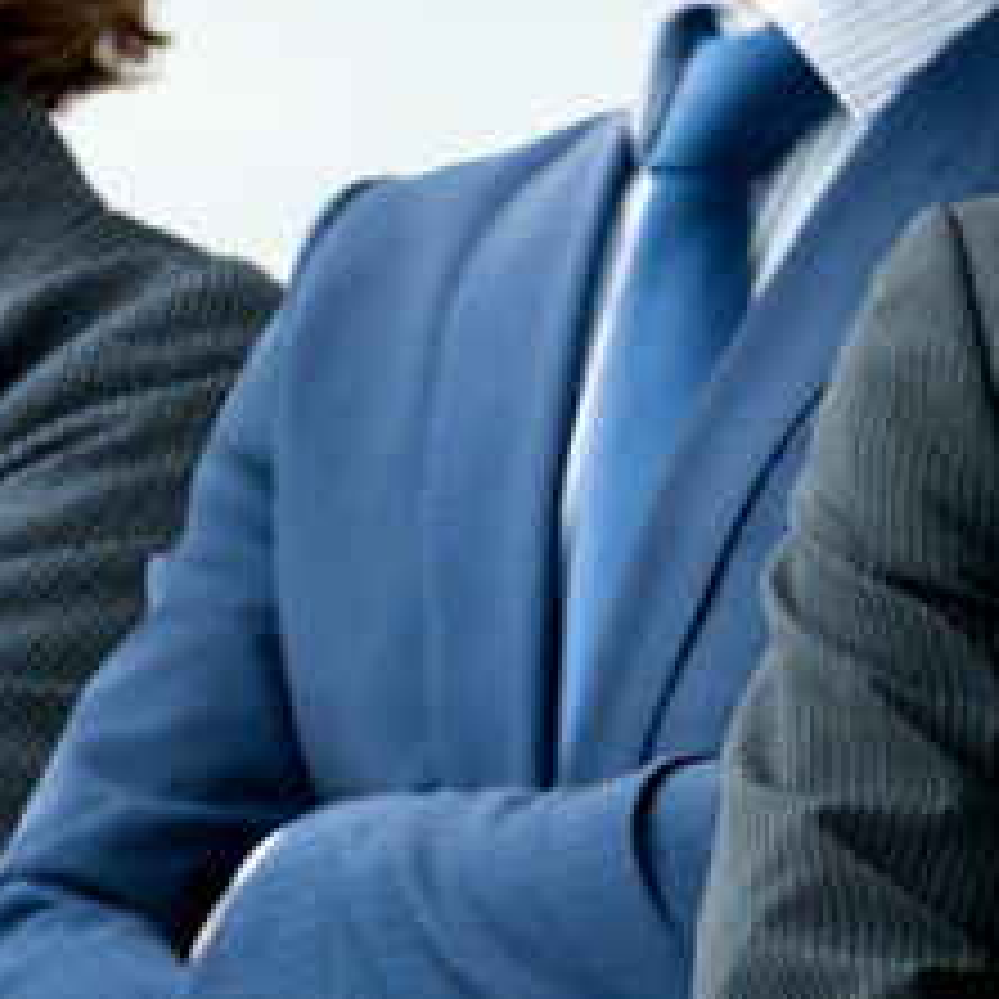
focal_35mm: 275
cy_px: 191
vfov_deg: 6.4
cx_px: 531
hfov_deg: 6.4
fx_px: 8979
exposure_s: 1/250
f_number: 2.8
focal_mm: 70
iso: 200
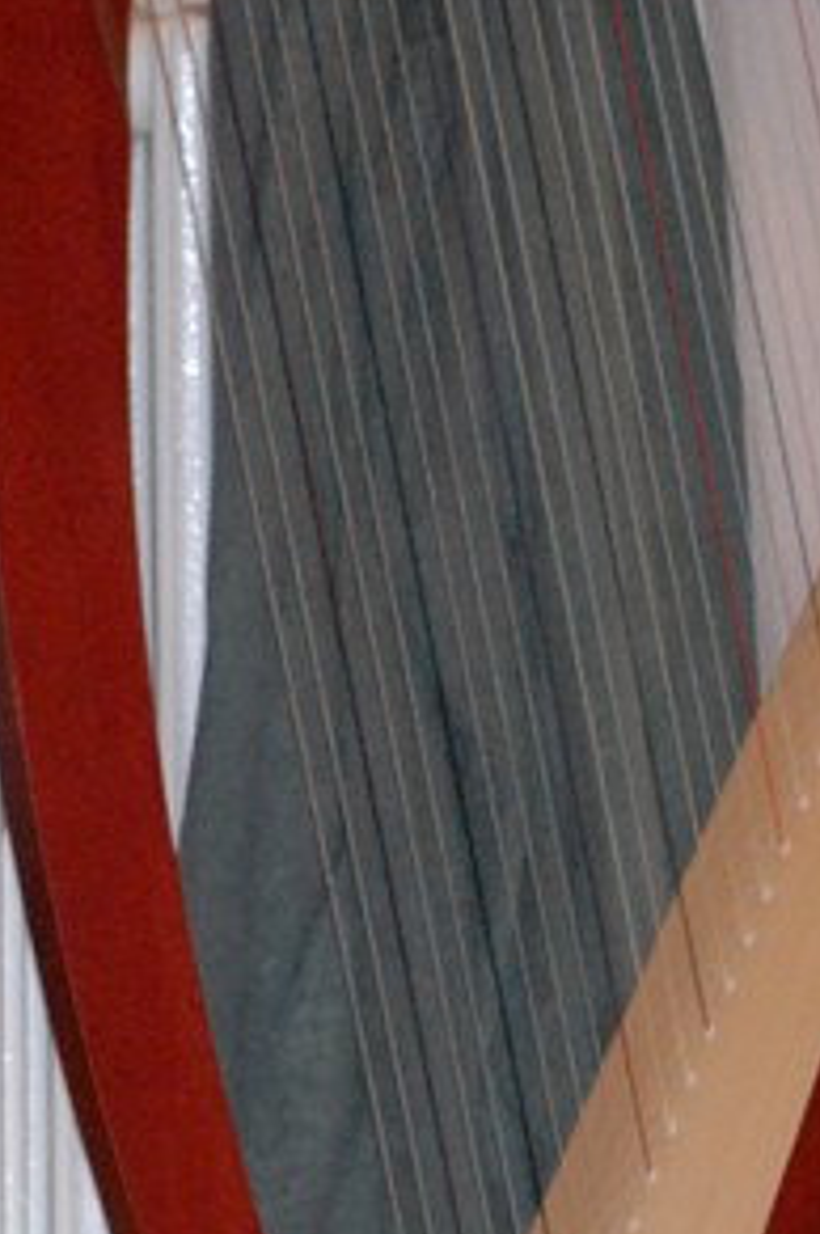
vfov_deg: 5.6
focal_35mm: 369
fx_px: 12637
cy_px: 450
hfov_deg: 3.7
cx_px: 1805
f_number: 7.1
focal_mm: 70
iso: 1000
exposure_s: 1/180
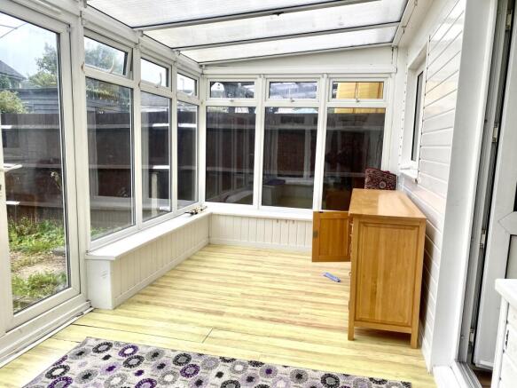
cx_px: 258
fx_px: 388
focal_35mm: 26
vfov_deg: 53.0
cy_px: 194
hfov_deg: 67.3
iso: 32
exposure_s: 1/283
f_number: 1.8
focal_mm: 4.25
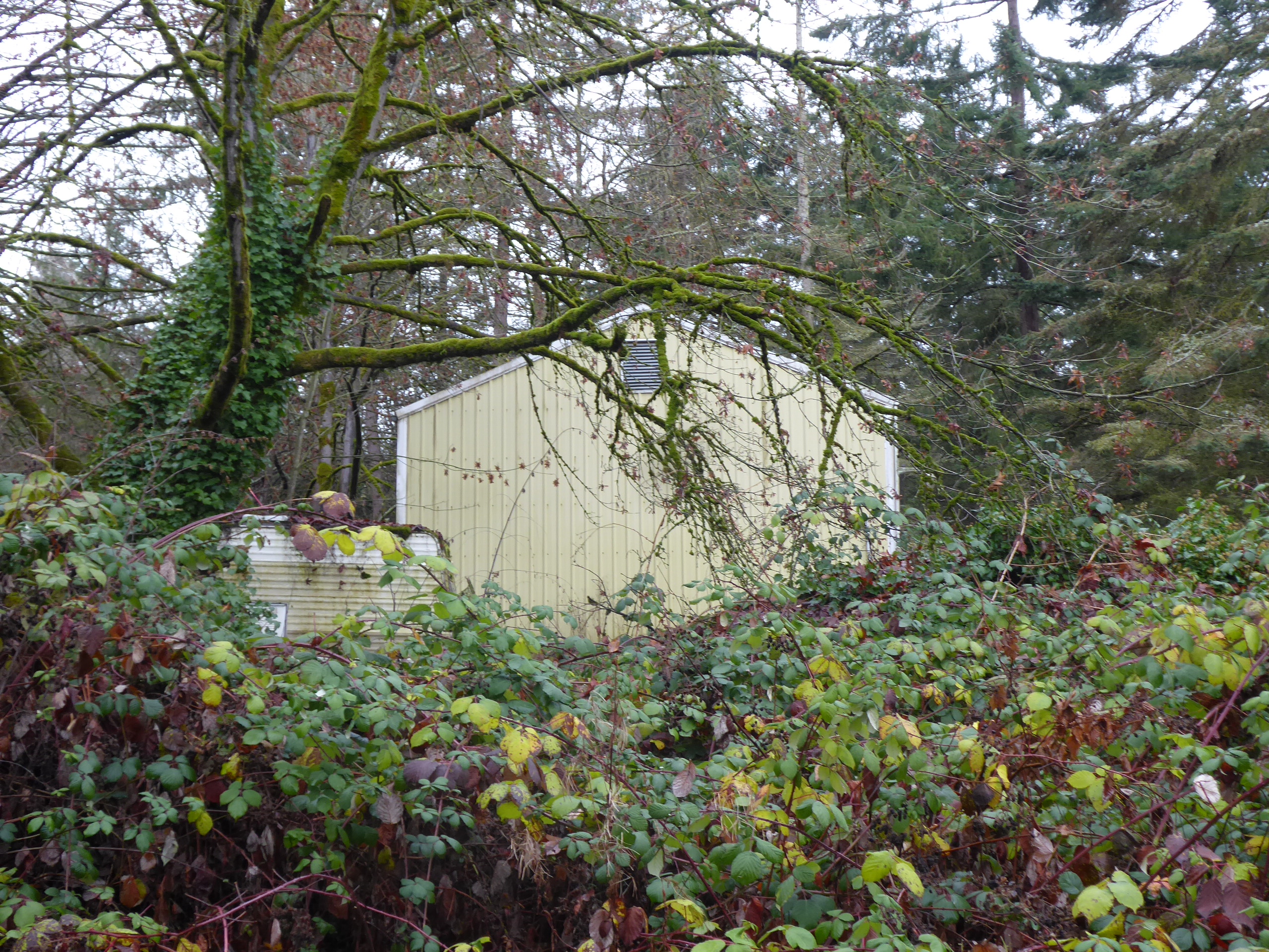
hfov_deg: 36.2
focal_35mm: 53
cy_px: 476
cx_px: 634
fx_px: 1943
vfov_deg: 27.5
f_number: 4.1
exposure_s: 1/60
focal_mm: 9
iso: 160
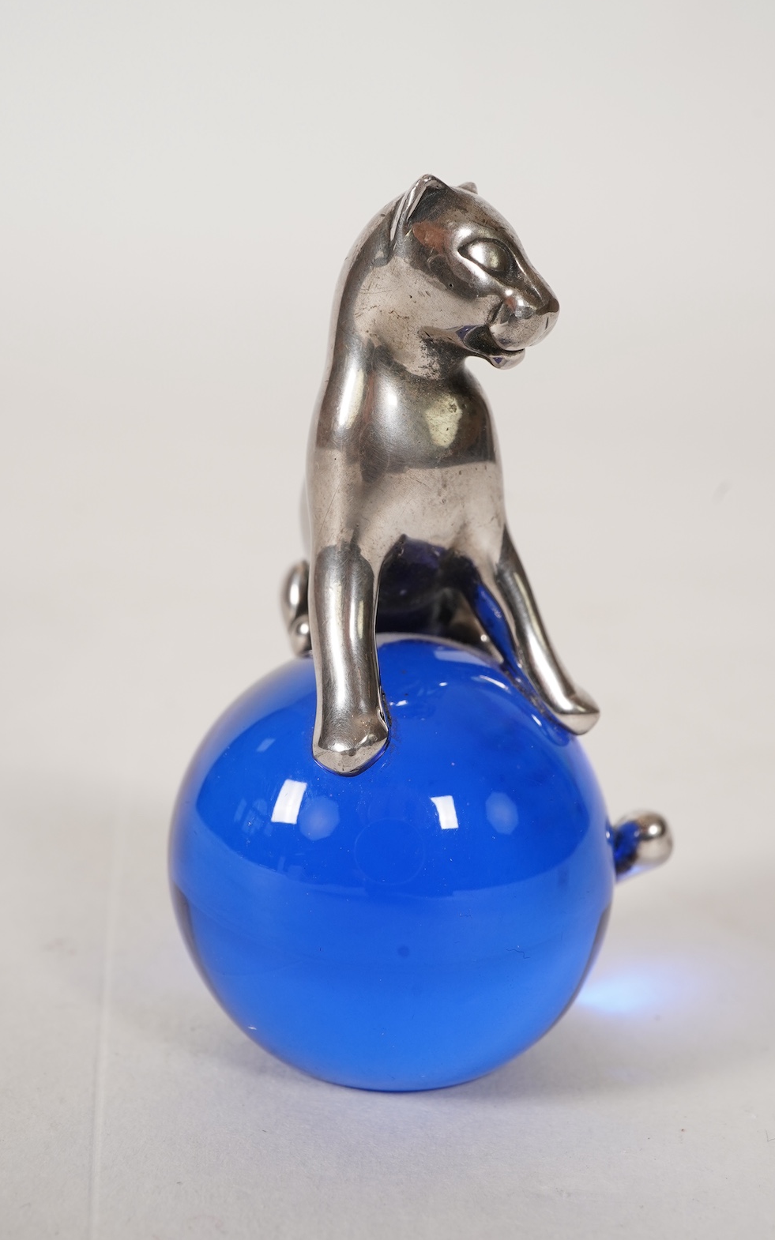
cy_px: 619
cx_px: 401
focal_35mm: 46
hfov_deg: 28.0
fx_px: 1555
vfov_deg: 43.5
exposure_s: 1/125
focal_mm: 30
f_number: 22
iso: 400
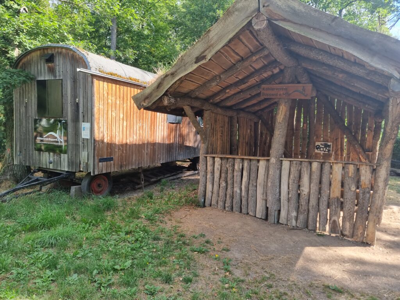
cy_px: 150
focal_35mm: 24
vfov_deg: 56.8
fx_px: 277
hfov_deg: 71.6
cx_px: 200
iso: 50
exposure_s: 1/117
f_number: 1.8
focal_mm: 6.7
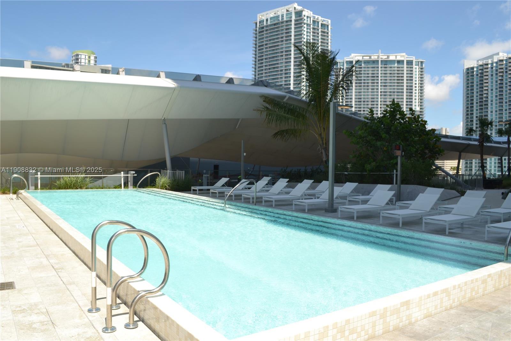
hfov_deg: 67.4
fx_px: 383
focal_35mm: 27
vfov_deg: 47.9
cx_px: 256
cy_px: 170
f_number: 9
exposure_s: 1/200
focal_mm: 18
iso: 100
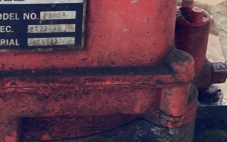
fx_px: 588
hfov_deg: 21.5
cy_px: -21
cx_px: 38
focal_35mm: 95
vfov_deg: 13.4
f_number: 2.4
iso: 200
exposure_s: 1/60
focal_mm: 3.3
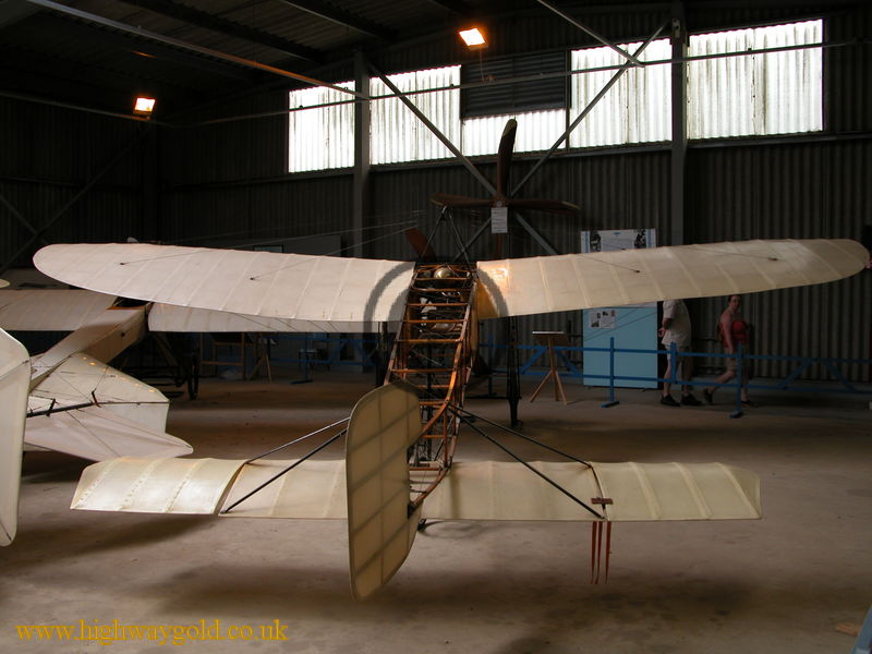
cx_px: 436
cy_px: 327
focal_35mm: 35
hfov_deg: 52.6
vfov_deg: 40.7
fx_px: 882
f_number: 3.5
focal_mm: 8.9
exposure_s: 1/99.6
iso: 100
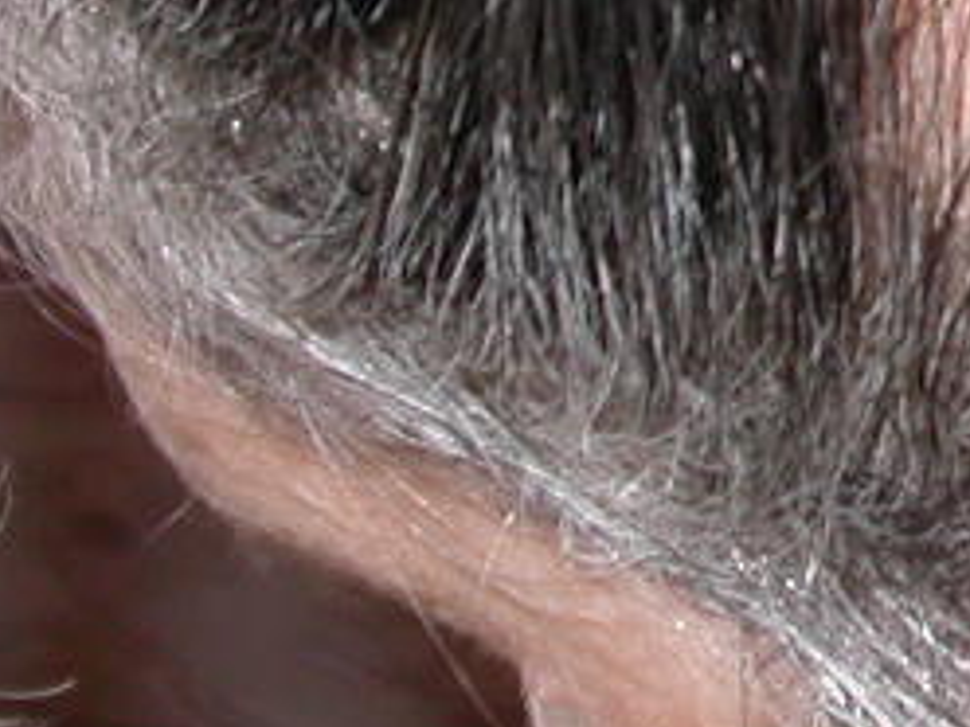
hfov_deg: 12.1
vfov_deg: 9.3
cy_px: -223
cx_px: 1361
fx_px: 4399
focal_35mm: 157
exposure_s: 1/60
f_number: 2.6
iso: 100
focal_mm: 7.85
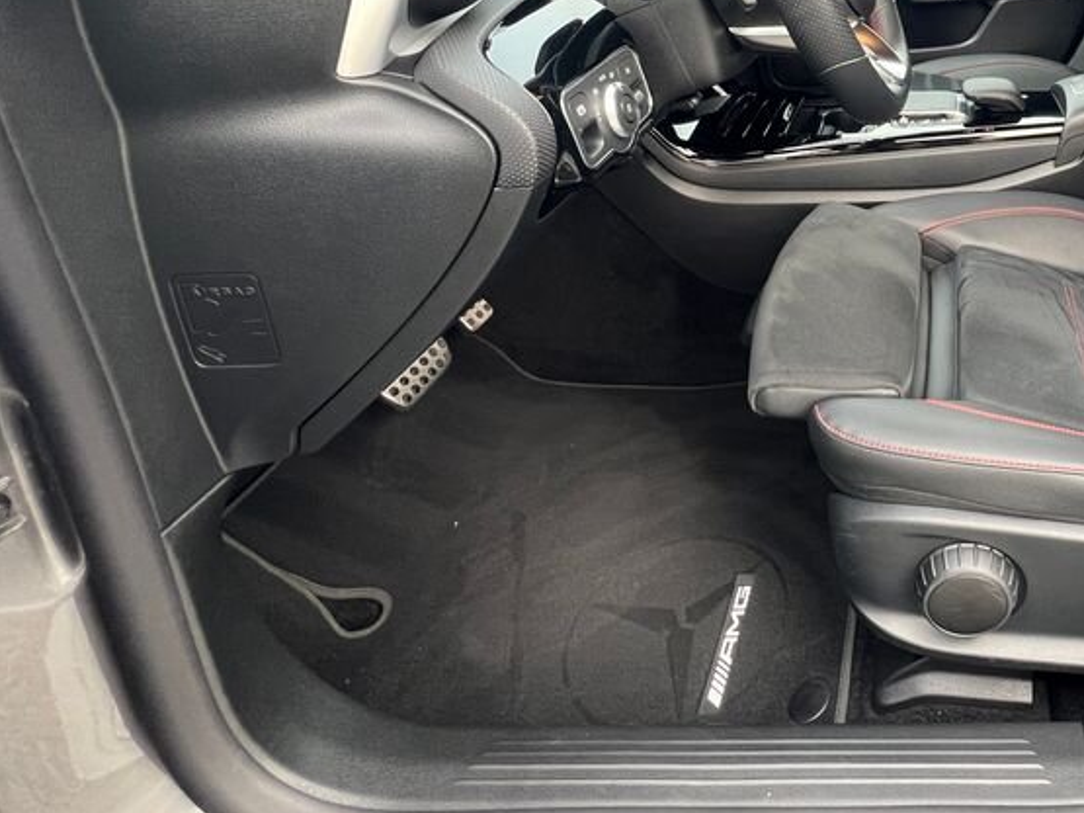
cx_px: 961
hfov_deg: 61.3
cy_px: 100
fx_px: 751
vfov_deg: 51.0
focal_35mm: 24
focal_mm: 1.57
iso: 160
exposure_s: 1/99
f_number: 1.8
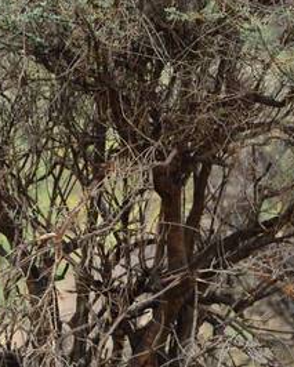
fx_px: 14458
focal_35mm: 1330
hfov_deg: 1.2
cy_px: 276
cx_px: 237
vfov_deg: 1.5
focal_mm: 360
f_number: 5.3
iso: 5000
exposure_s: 1/1250
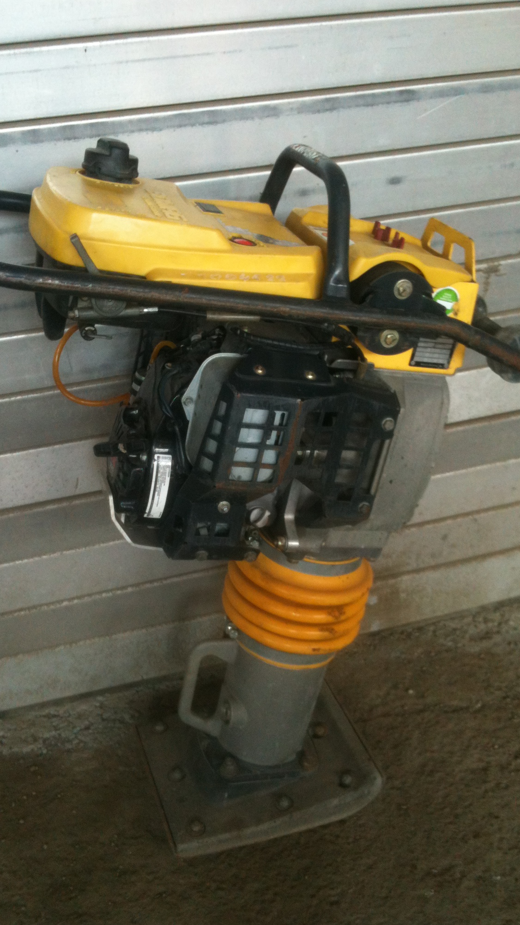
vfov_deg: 51.6
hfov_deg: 30.4
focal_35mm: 39
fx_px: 956
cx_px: 259
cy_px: 460
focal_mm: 3.85
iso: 80
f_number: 2.8
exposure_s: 1/30
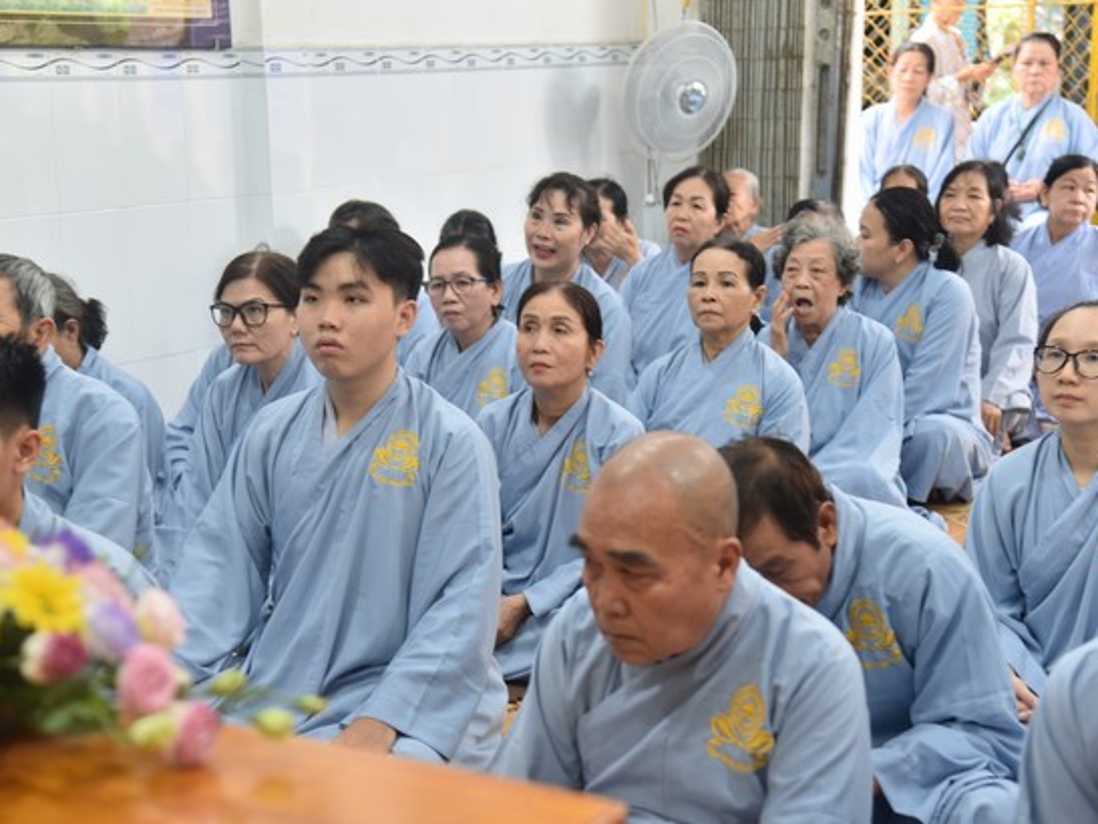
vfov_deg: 20.7
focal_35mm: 71
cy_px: 412
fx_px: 2253
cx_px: 527
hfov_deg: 27.4
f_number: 4
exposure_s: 1/60
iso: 560
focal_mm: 65
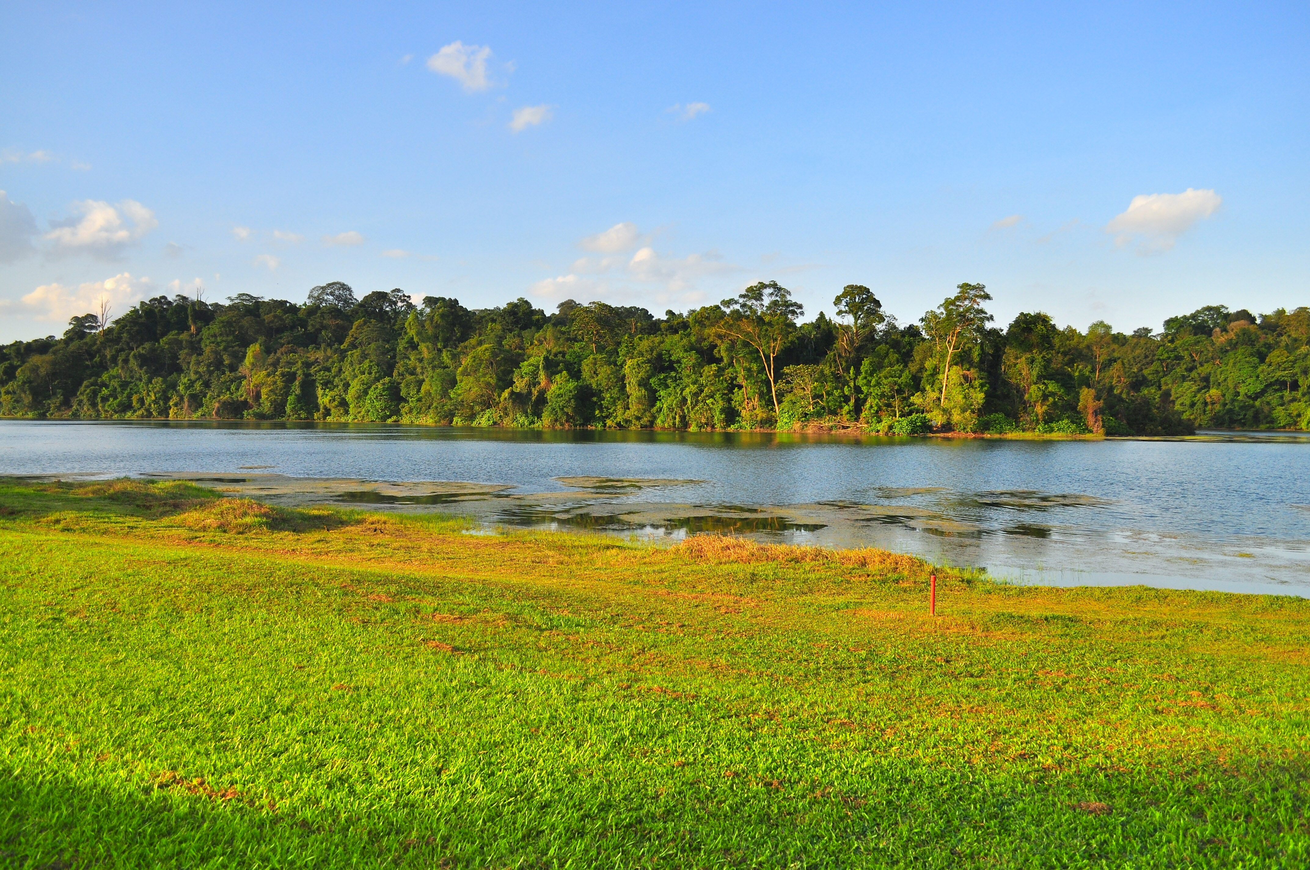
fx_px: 981
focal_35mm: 27
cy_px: 435
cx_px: 655
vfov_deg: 47.8
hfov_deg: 67.4
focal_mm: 18
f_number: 5
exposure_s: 1/1000
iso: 200
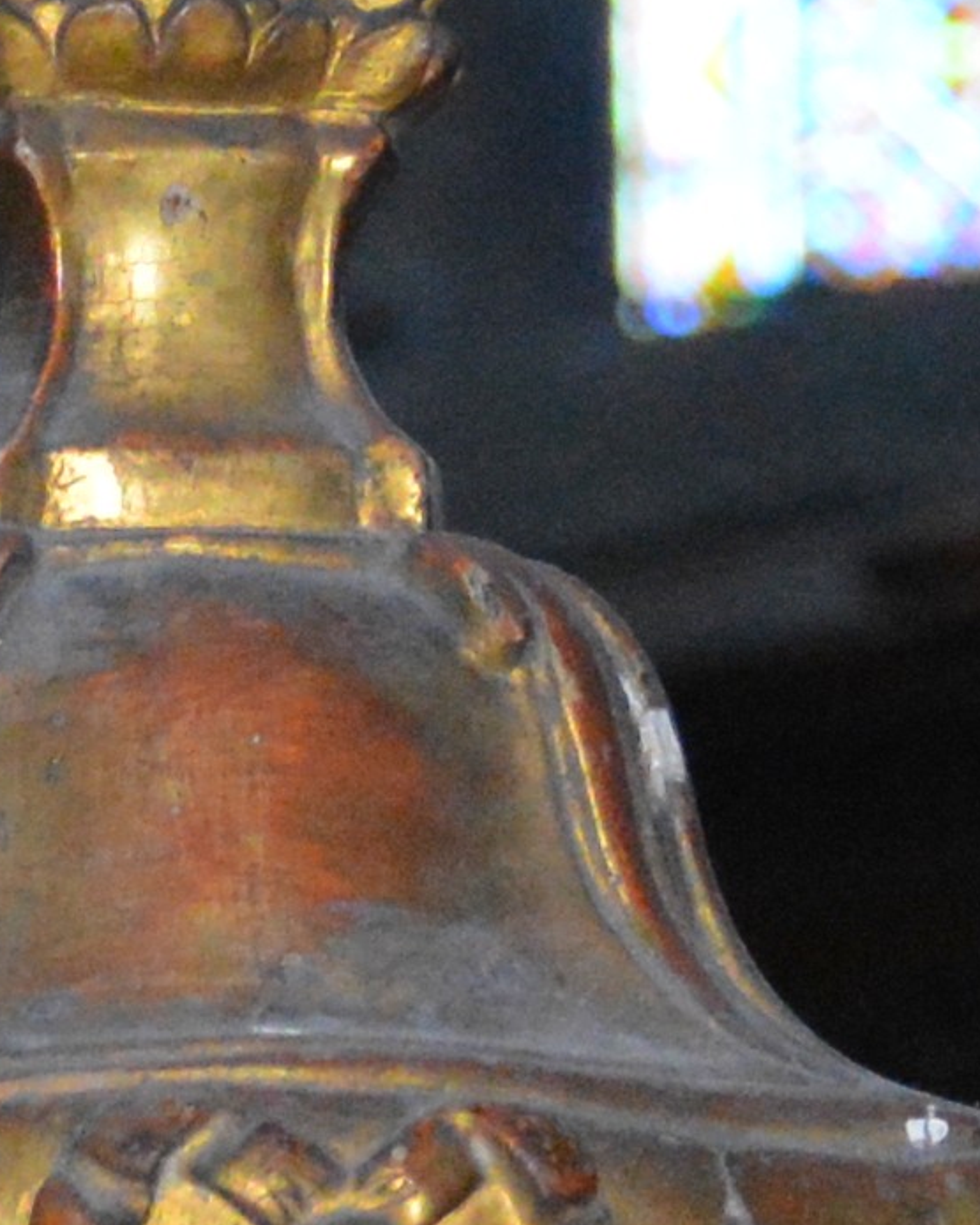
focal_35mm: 414
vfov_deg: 4.6
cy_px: -1001
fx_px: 15013
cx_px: -1340
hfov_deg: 3.7
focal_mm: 34
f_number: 4.2
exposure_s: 1/60
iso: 3200
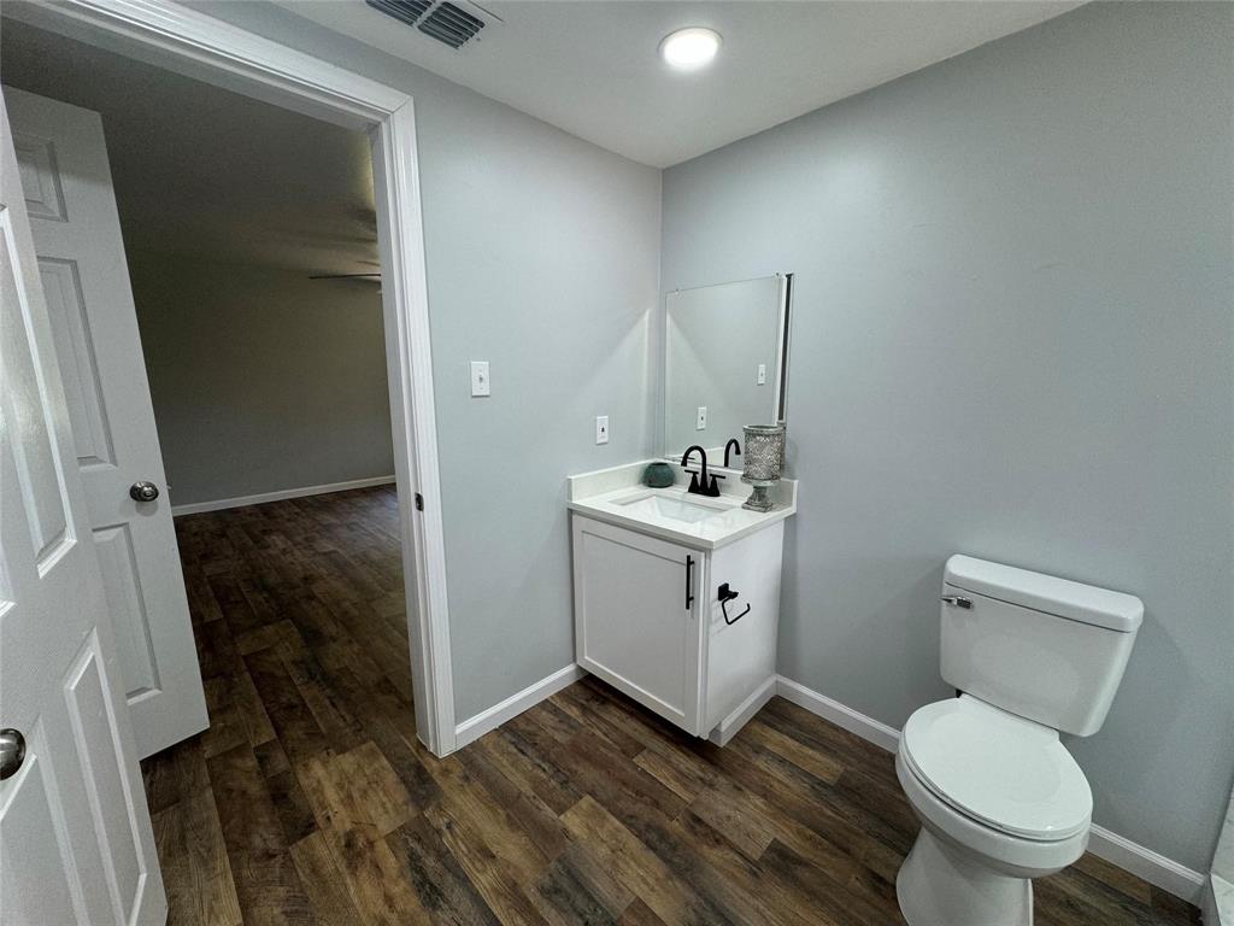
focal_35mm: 14
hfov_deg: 102.1
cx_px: 617
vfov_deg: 85.7
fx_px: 499
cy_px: 463
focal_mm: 2.22
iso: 100
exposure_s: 1/120
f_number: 2.2
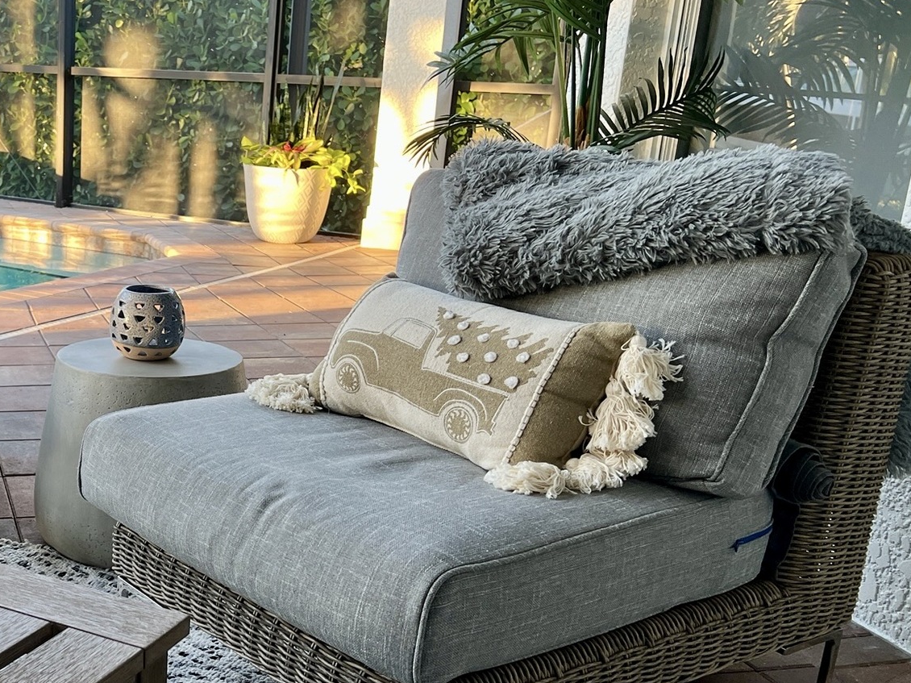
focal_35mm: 46
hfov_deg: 39.0
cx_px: 130
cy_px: 435
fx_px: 1210
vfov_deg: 31.3
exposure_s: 1/121
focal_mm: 5.7
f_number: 1.5
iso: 80
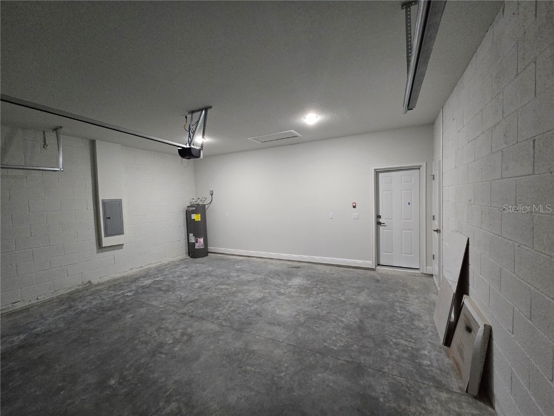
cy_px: 208
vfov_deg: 89.9
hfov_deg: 106.2
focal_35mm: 13
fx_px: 208
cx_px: 277
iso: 800
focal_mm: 2.2
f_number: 2.2
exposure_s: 1/60
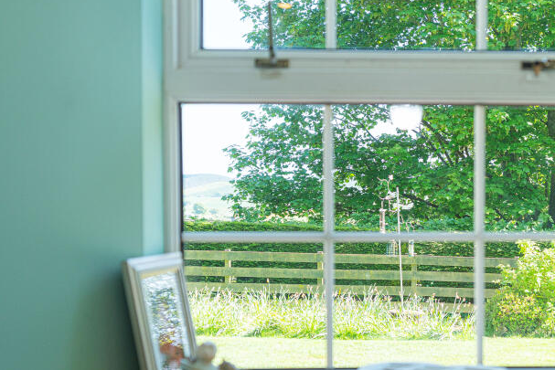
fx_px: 910
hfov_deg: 33.0
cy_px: 227
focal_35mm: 59
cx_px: 445
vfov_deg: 23.0
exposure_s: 1/640
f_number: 2.8
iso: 250
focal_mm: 35
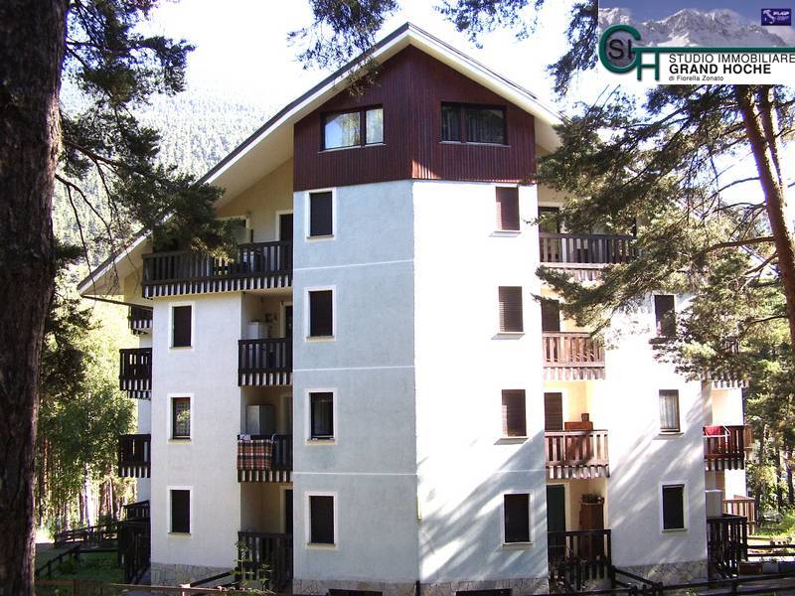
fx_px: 689
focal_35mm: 30
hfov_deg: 60.0
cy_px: 298
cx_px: 398
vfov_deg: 46.8
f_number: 2.9
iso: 71
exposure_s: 1/297
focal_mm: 5.8
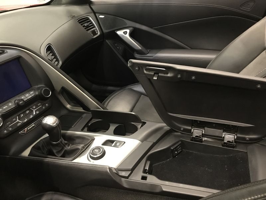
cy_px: 100
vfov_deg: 49.7
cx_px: 133
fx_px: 215
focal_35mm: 28
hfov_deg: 63.4
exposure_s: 1/5
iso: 100
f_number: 1.8
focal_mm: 3.99
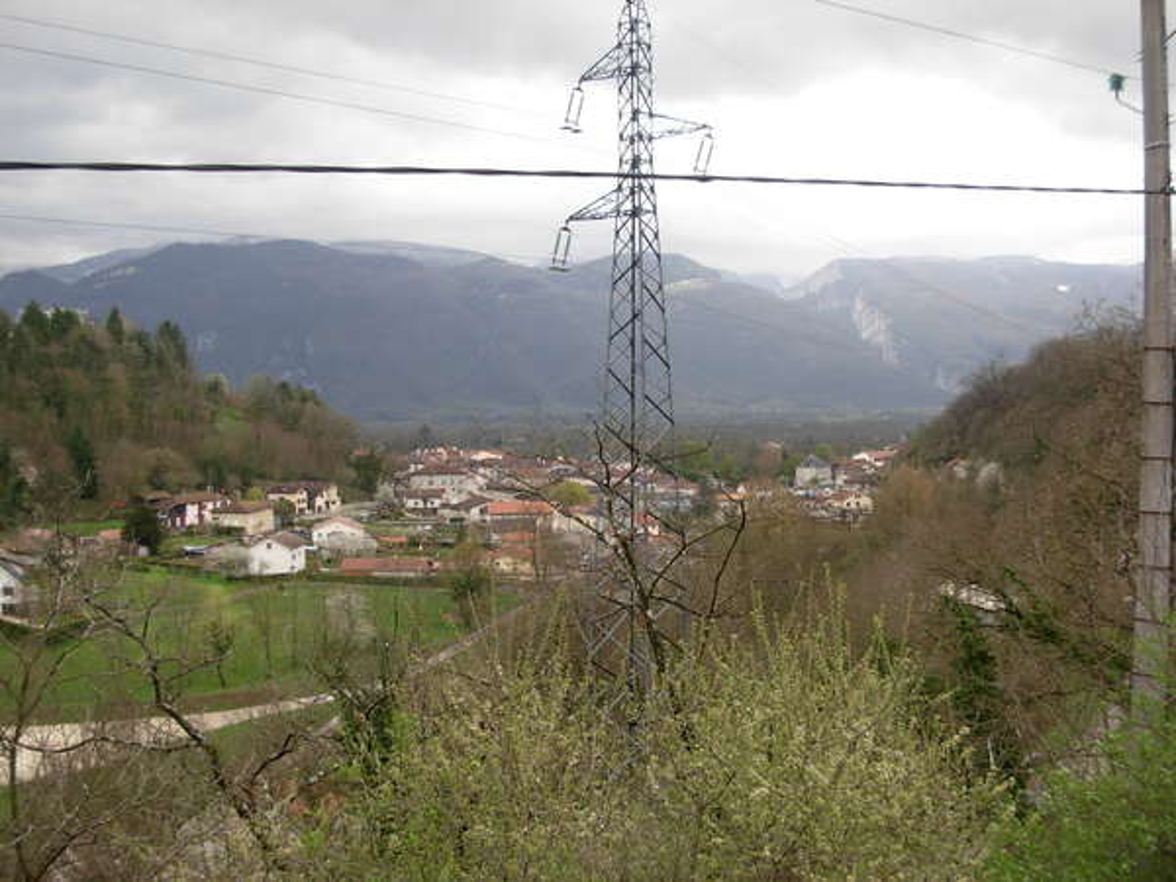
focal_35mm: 38
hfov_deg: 49.0
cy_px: 441
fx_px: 1291
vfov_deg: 37.7
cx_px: 588
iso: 79
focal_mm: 6.3
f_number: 2.9
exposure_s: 1/304
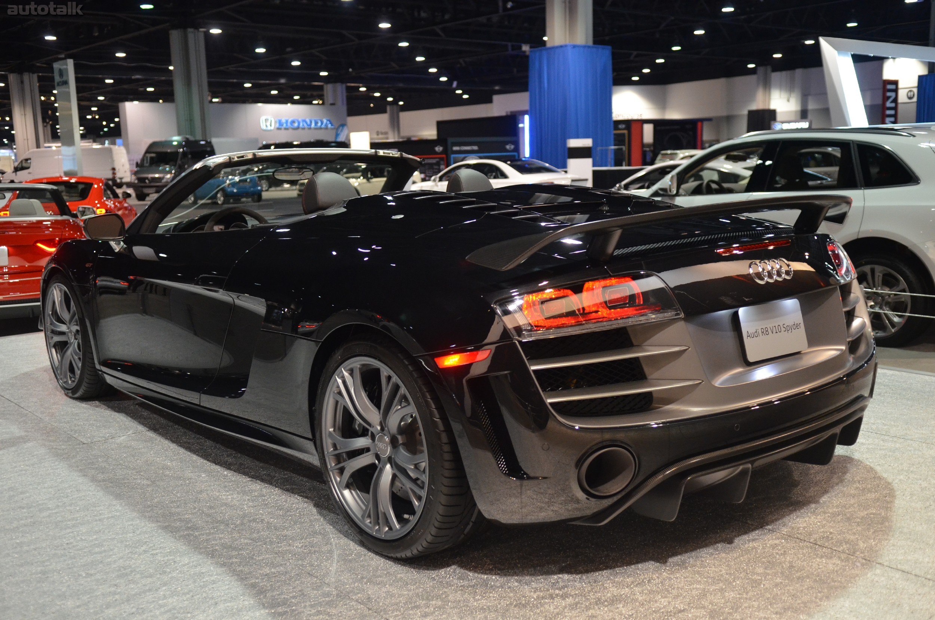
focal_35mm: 36
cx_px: 468
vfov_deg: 36.7
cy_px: 310
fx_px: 933
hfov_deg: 53.2
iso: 1600
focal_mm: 24
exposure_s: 1/50
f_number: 2.8
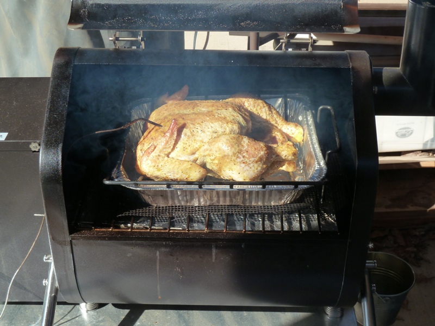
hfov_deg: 34.9
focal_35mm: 55
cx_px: 218
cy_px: 163
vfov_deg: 26.6
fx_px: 691
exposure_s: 1/250
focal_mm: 9.1
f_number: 3.9
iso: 125
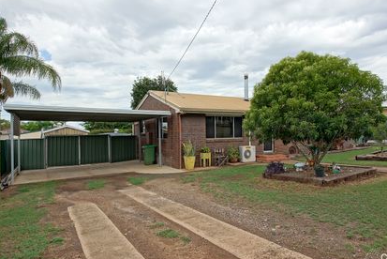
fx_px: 275
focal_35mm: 26
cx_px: 219
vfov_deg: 50.4
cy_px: 129
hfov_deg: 69.9
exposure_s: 1/125
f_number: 11
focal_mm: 15
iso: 160
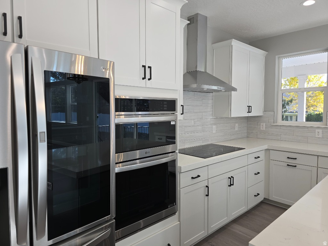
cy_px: 123
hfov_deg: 73.9
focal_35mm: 23
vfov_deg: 58.9
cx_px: 164
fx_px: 218
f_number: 1.7
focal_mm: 6.3
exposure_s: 1/120
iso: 40
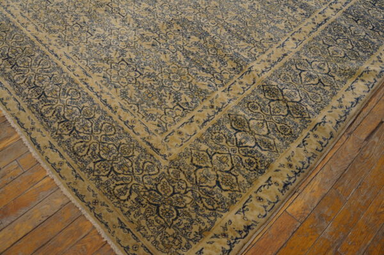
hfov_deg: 64.6
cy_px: 128
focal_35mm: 28
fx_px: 304
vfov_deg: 45.6
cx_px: 192
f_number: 4
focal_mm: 19
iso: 640
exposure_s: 1/60
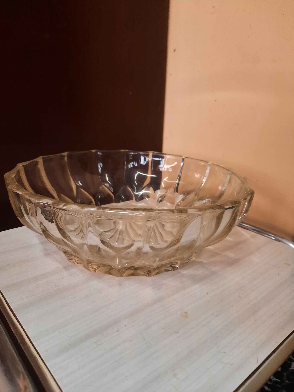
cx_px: 147
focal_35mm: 25
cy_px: 196
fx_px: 283
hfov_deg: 54.9
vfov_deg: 69.4
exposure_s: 1/50
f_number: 2
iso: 320
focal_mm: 4.6
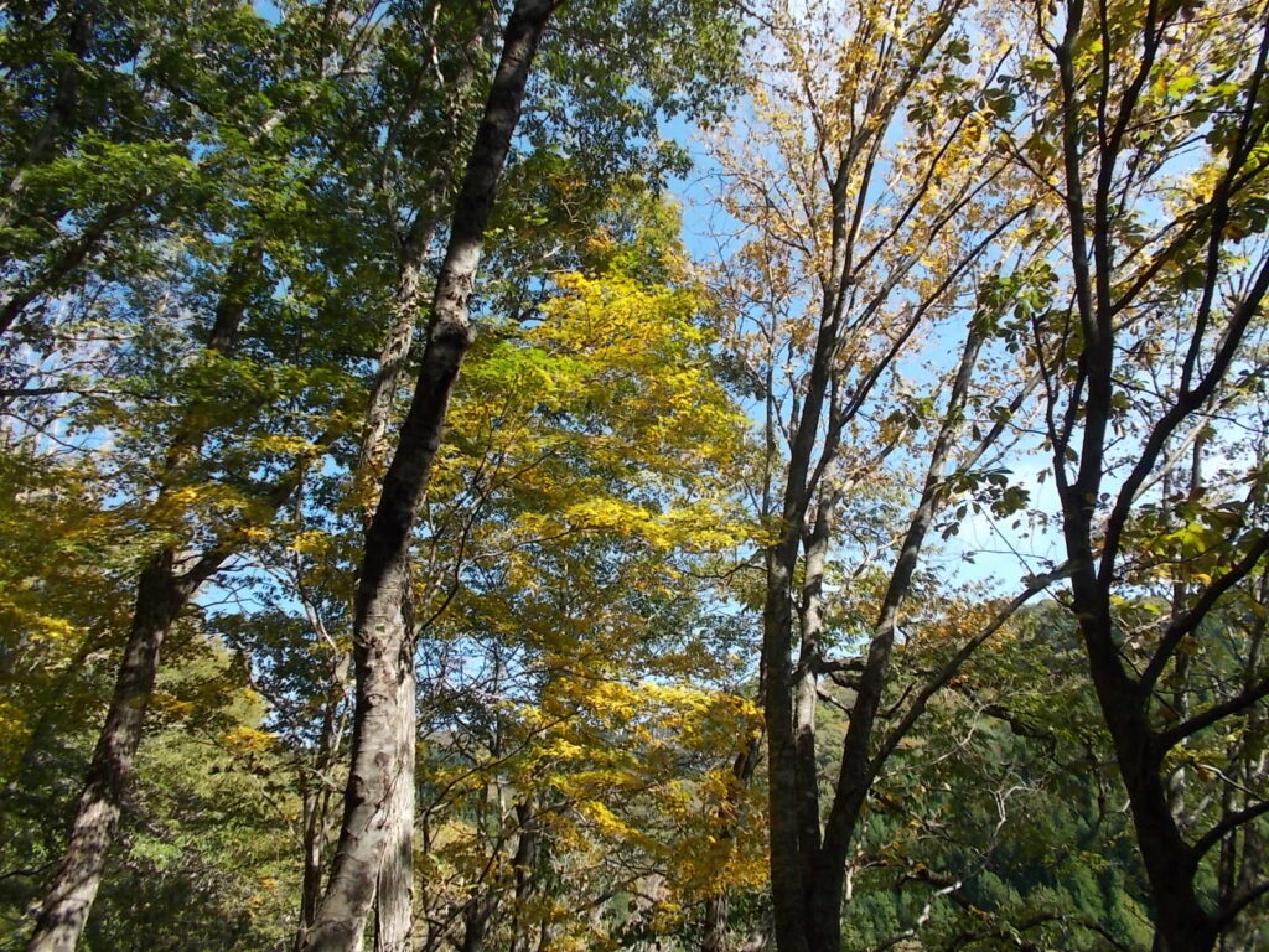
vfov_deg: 53.1
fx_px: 953
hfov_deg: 67.3
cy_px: 476
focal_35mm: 26
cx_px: 634
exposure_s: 1/320
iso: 80
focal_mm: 4.6
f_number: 3.2
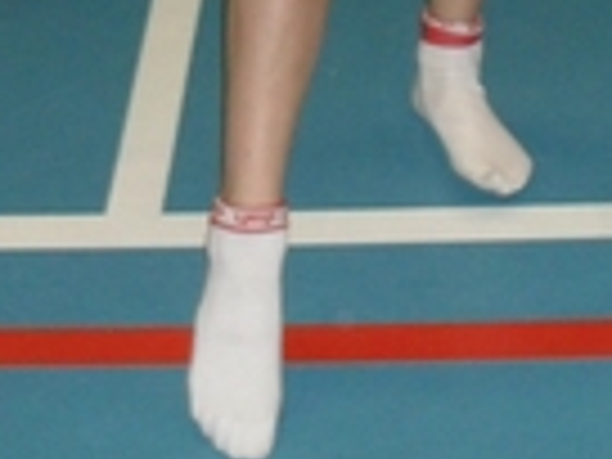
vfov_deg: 9.0
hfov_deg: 12.8
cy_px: -500
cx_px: 446
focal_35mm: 154
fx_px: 2723
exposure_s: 1/45
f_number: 3.2
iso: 200
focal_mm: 6.3
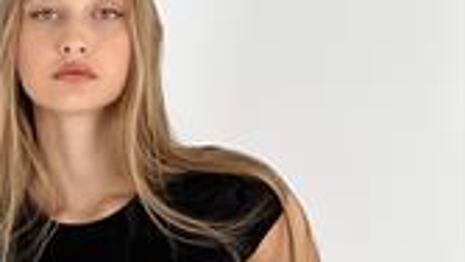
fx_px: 2565
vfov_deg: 5.7
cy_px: 484
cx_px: 45
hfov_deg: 10.3
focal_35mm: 208
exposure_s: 1/100
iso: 80
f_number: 2.8
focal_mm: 9
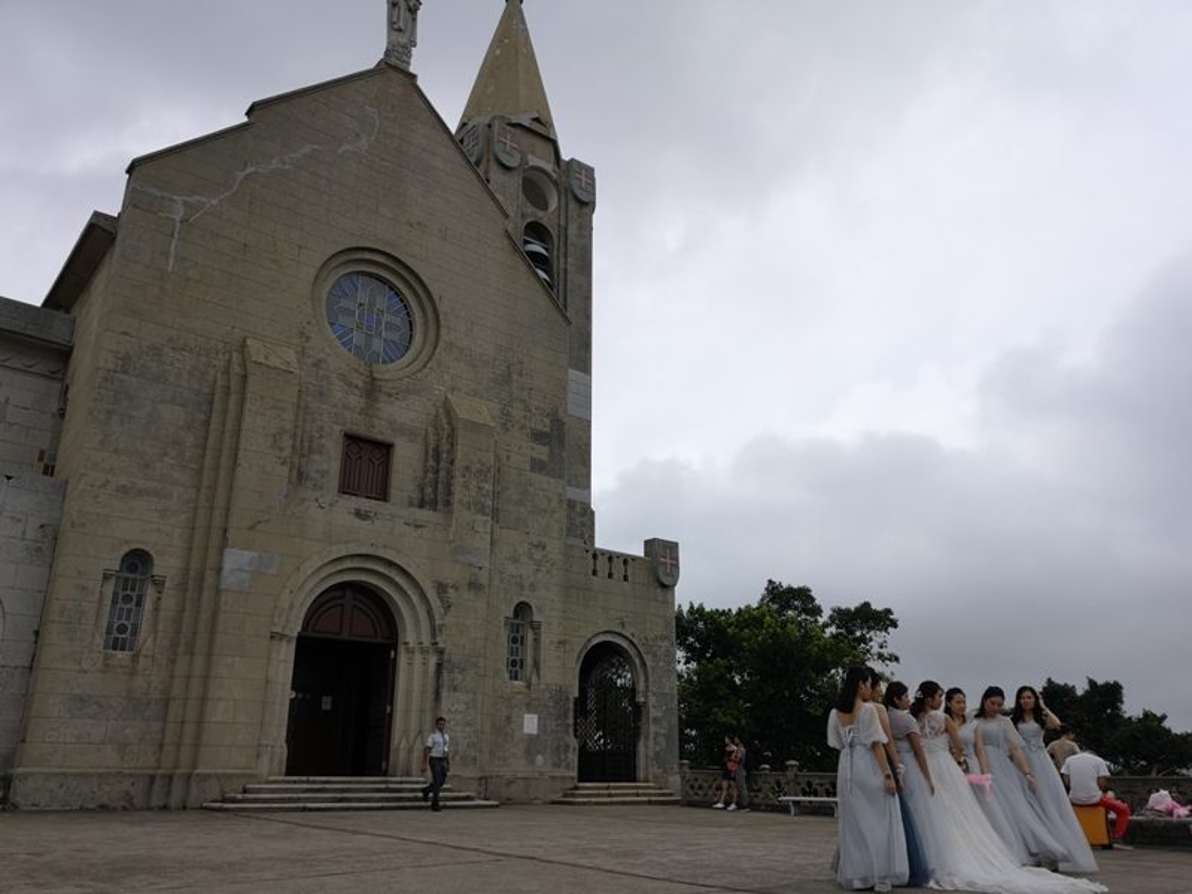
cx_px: 596
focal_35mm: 27
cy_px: 447
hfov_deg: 65.3
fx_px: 930
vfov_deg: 51.4
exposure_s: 1/1701
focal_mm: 3.95
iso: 50
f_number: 1.8
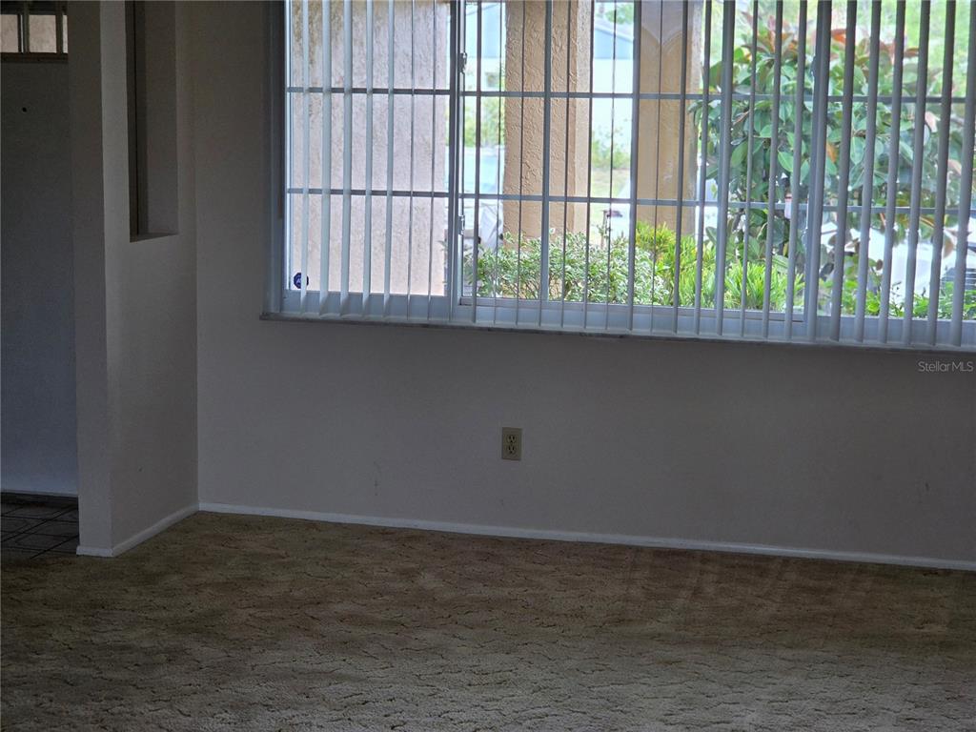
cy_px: 366
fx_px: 1945
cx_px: 488
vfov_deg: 21.3
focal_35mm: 69
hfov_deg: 28.2
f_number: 2.4
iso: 80
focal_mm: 7
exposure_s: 1/120
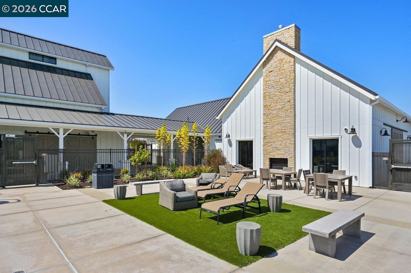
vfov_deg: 61.8
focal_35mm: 20
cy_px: 136
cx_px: 206
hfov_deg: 84.0
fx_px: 228
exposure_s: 1/2000
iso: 400
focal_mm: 20
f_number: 11
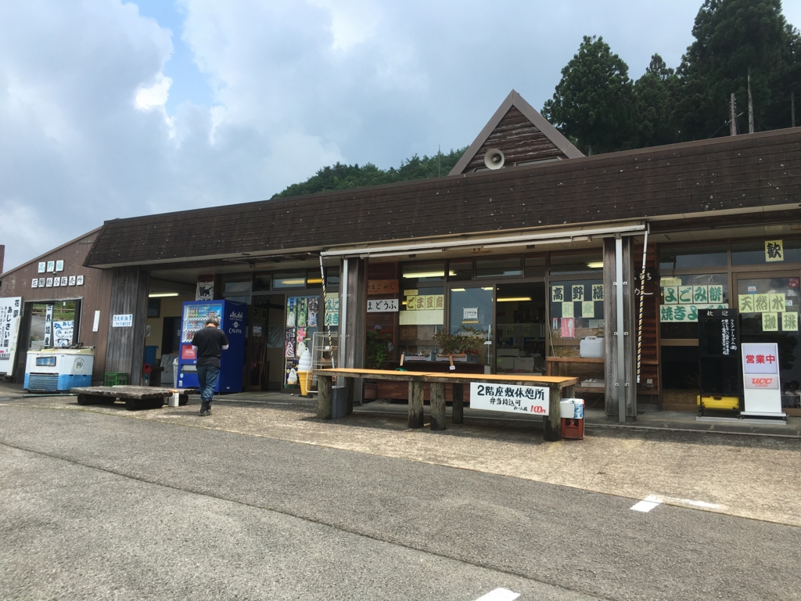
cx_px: 400
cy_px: 300
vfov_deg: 48.2
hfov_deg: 61.7
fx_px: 671
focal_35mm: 29
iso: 25
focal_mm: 4.15
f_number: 2.2
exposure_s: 1/905
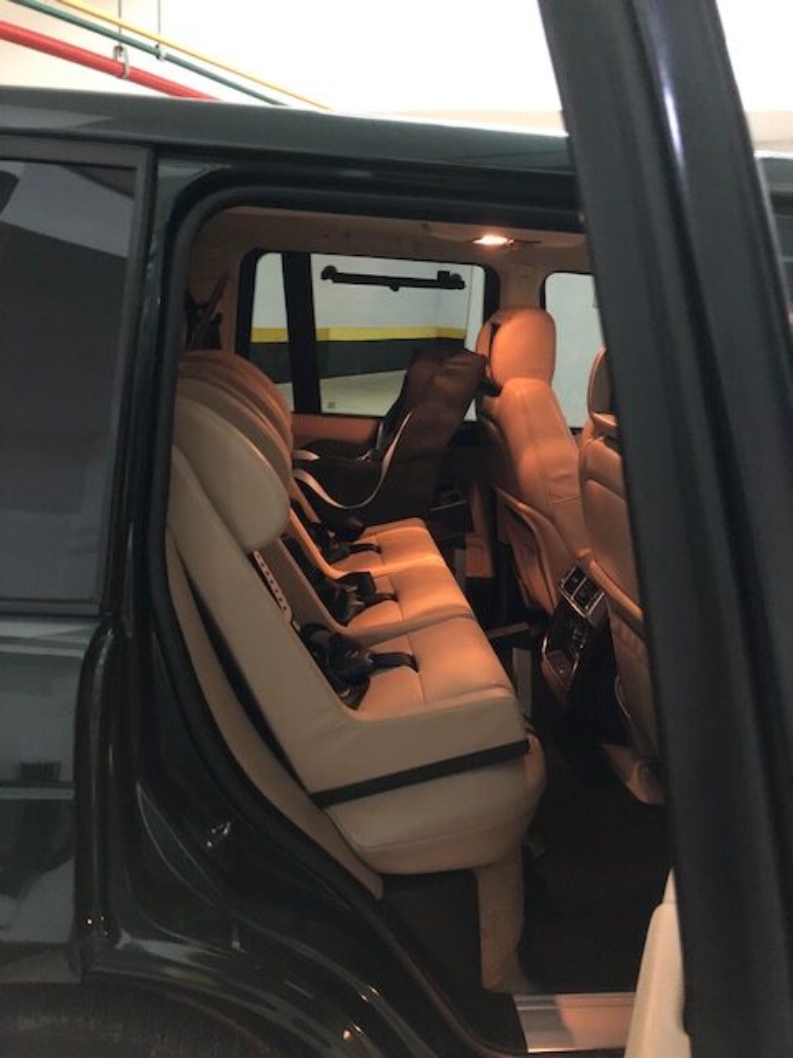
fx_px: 855
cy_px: 529
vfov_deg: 63.4
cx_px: 396
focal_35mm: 28
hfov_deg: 49.7
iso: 125
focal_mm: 4
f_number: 1.8
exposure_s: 1/4
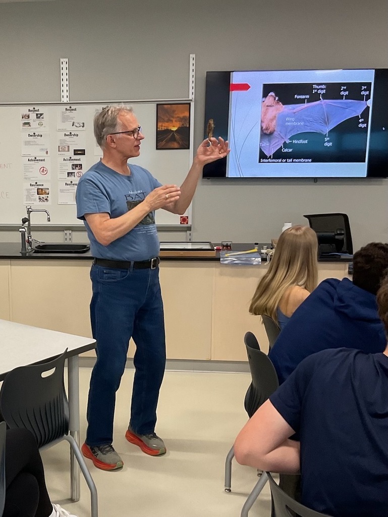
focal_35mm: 29
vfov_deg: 61.6
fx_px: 433
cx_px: 194
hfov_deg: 48.3
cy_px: 258
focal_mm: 3
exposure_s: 1/60
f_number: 1.8
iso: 100
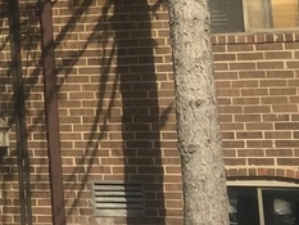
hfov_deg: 9.8
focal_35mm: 179
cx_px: -406
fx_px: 1547
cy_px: -87
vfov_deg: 8.2
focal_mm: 4.15
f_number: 2.2
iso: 32
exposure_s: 1/2639
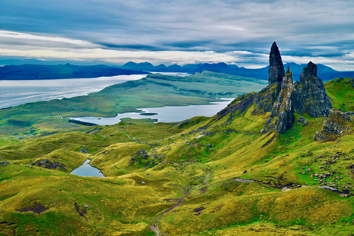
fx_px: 236
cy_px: 118
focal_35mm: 24
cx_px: 177
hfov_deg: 73.7
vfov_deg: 53.2
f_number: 8
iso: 100
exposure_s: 1/45
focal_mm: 24
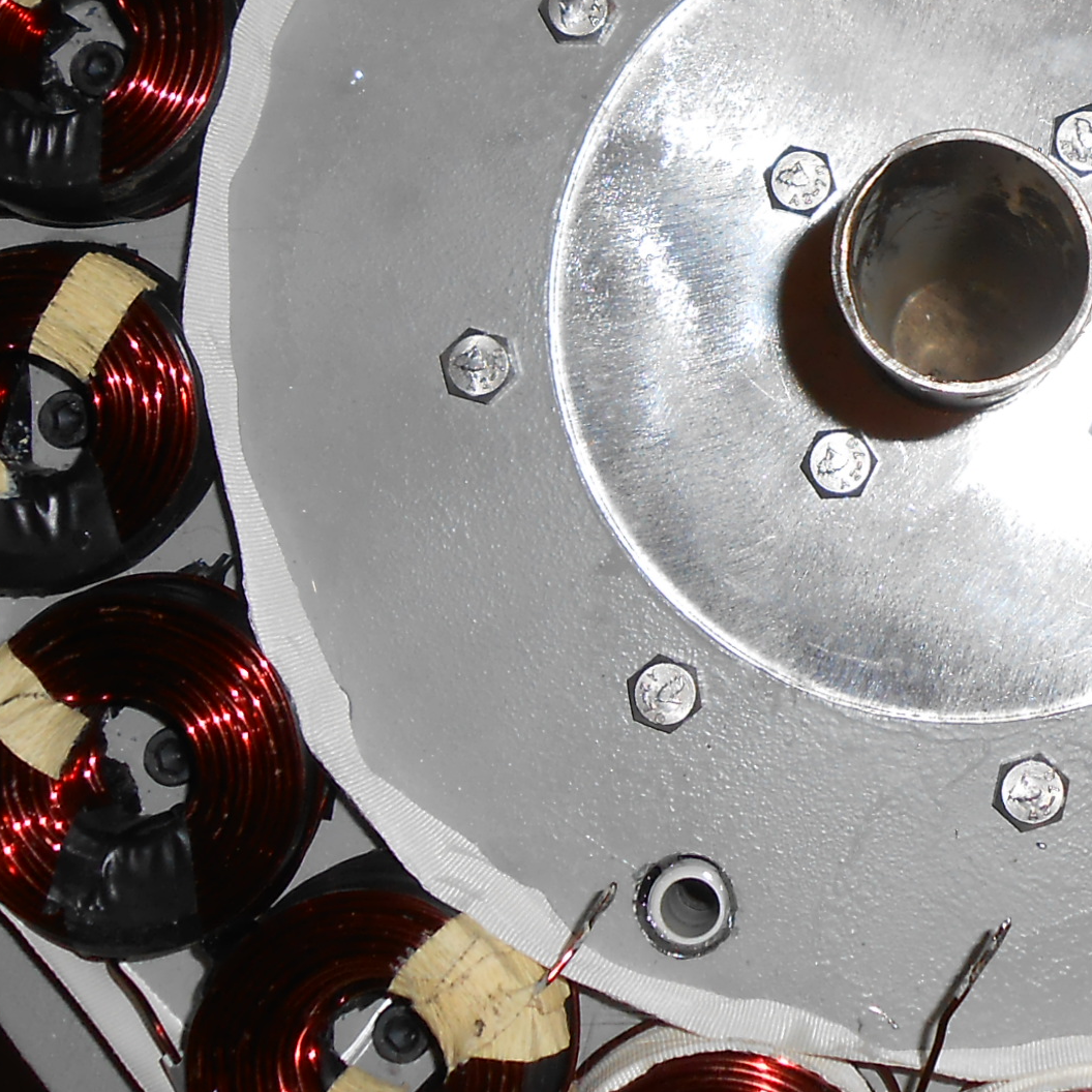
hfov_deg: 24.0
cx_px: 830
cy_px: 225
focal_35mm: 71
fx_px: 2534
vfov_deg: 24.0
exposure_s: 1/25
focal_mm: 4.6
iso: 80
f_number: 3.5
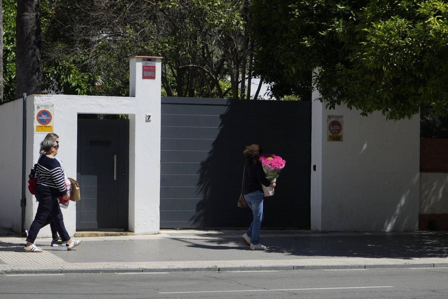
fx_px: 1307
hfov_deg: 19.4
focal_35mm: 105
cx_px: 224
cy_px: 150
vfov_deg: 13.1
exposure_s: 1/800
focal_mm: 70
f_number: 5.6
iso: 100
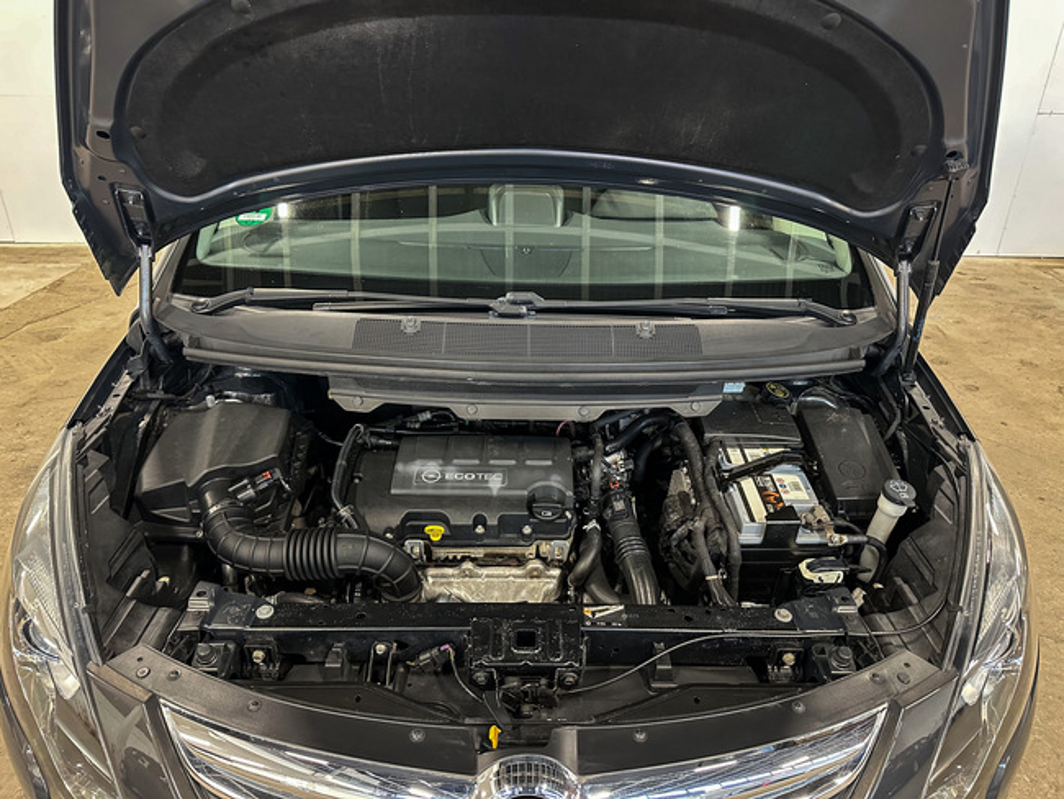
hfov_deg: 71.6
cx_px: 532
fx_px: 738
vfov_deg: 56.8
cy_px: 400
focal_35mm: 24
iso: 800
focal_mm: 6.86
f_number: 1.78
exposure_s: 1/33
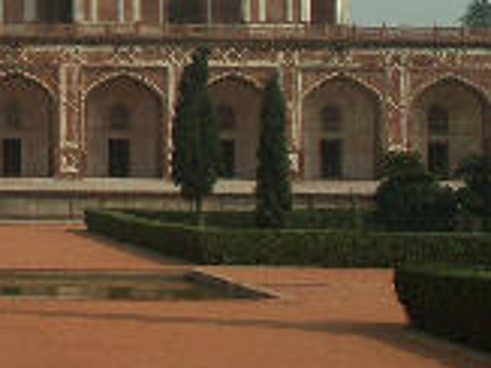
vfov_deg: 9.3
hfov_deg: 12.3
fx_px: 2225
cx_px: -98
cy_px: -127
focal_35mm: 157
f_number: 8
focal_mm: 12.42
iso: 100
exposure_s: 1/500
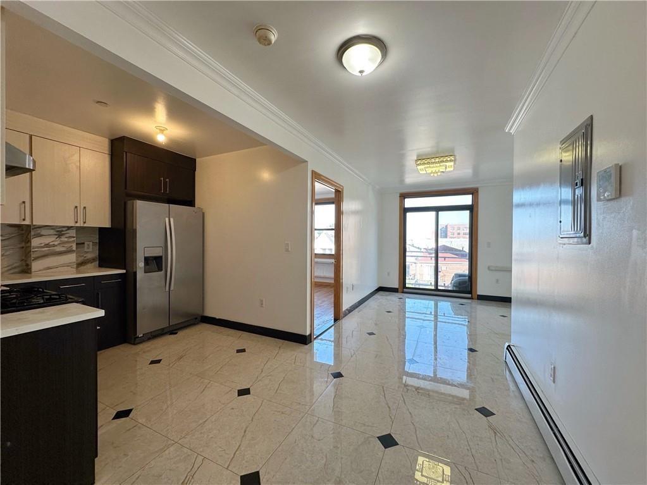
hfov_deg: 102.1
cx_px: 324
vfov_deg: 85.7
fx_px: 262
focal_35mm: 14
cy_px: 242
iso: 80
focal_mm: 2.22
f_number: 2.2
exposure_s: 1/120
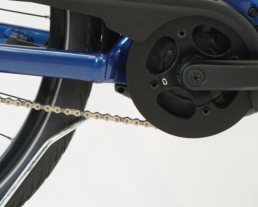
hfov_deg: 14.3
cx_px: 66
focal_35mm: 134
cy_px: 48
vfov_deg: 11.5
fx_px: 1023
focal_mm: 58
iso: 1600
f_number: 5.6
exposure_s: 1/200
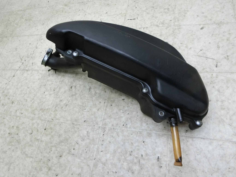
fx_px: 170
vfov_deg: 54.9
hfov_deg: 69.4
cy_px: 88
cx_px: 118
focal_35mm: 25
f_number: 3.5
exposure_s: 1/250
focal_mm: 4.5
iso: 500
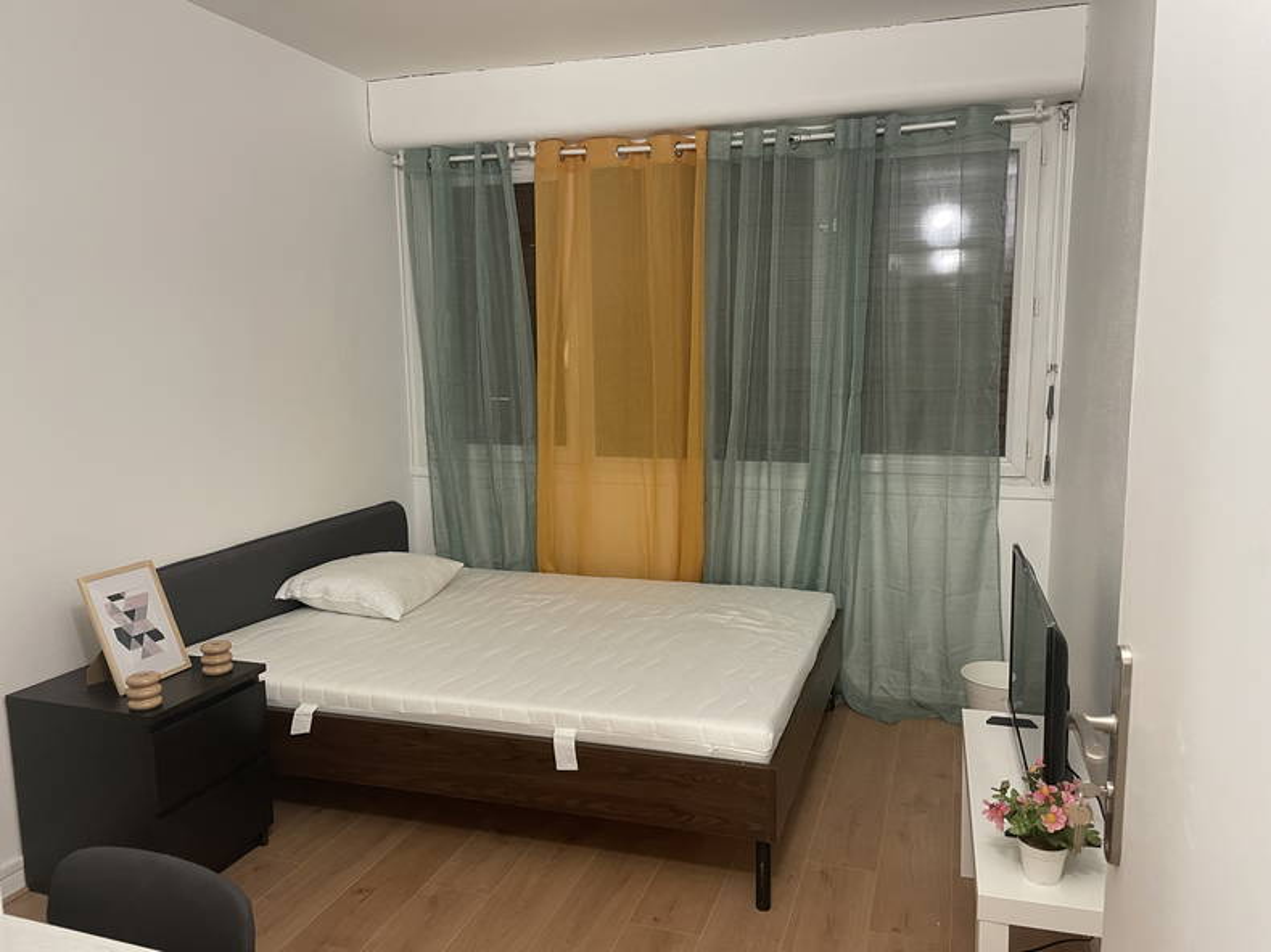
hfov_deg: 67.3
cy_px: 476
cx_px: 636
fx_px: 954
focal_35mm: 26
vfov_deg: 53.0
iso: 200
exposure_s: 1/50
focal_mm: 4.2
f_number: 1.6
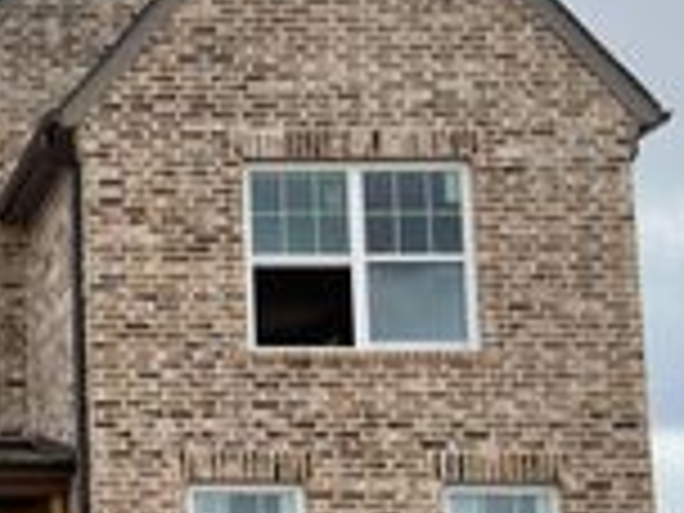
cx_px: -320
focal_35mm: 102
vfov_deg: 14.4
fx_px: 2015
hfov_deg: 17.5
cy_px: 414
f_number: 1.78
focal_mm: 6.76
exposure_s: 1/6173
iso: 64
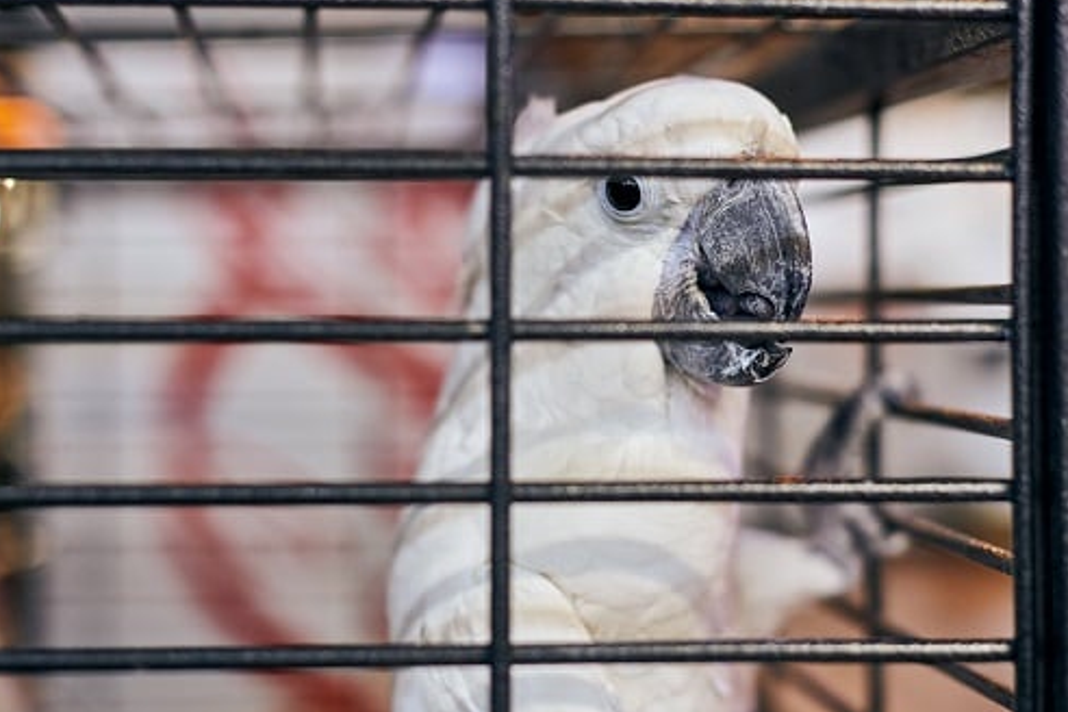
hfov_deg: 32.9
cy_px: 332
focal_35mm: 61
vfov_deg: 22.3
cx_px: 558
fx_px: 1810
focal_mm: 50
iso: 400
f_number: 2.2
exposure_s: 1/100
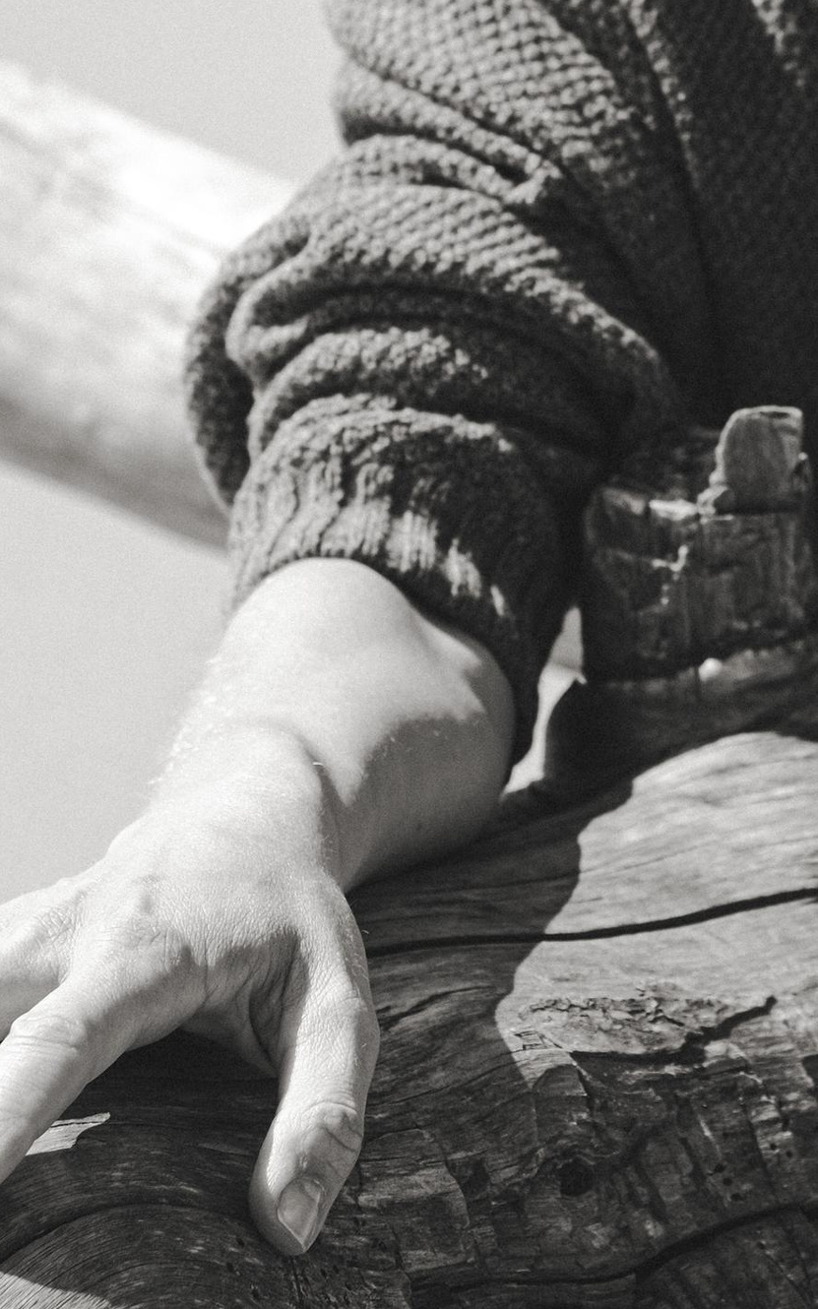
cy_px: 56
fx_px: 5566
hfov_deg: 8.4
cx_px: 809
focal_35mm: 156
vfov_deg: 13.3
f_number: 4
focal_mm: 35
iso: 160
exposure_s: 1/1000
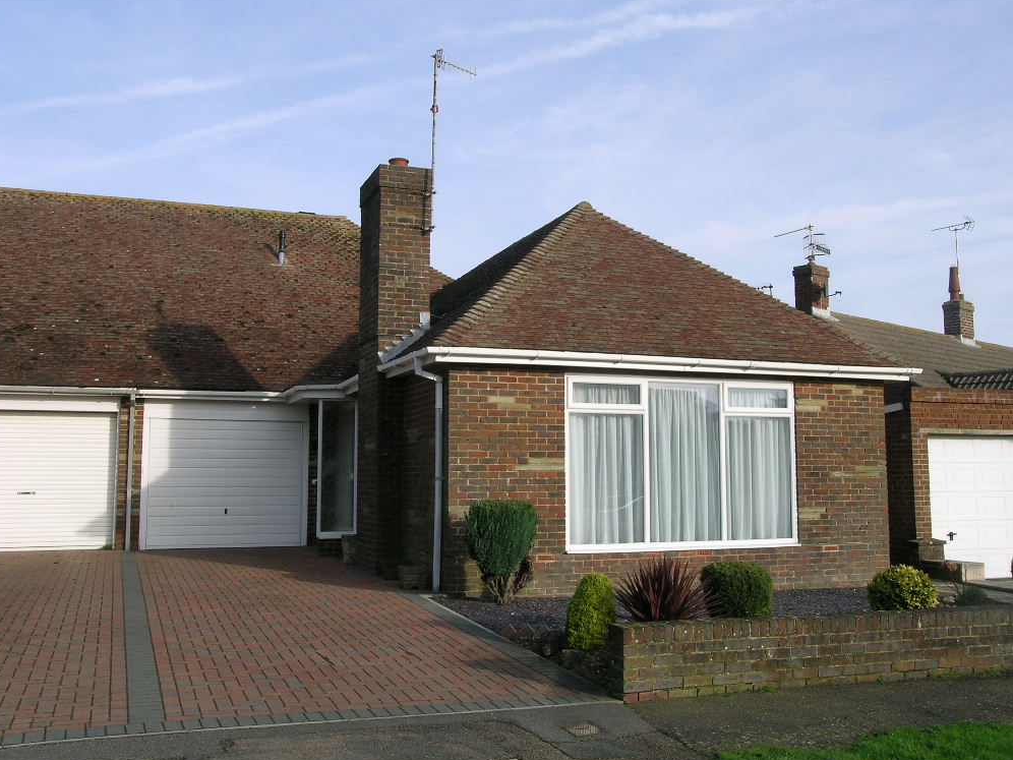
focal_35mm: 36
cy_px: 384
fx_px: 1054
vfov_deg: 39.7
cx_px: 510
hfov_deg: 51.4
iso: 50
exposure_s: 1/238
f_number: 6
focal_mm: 7.2
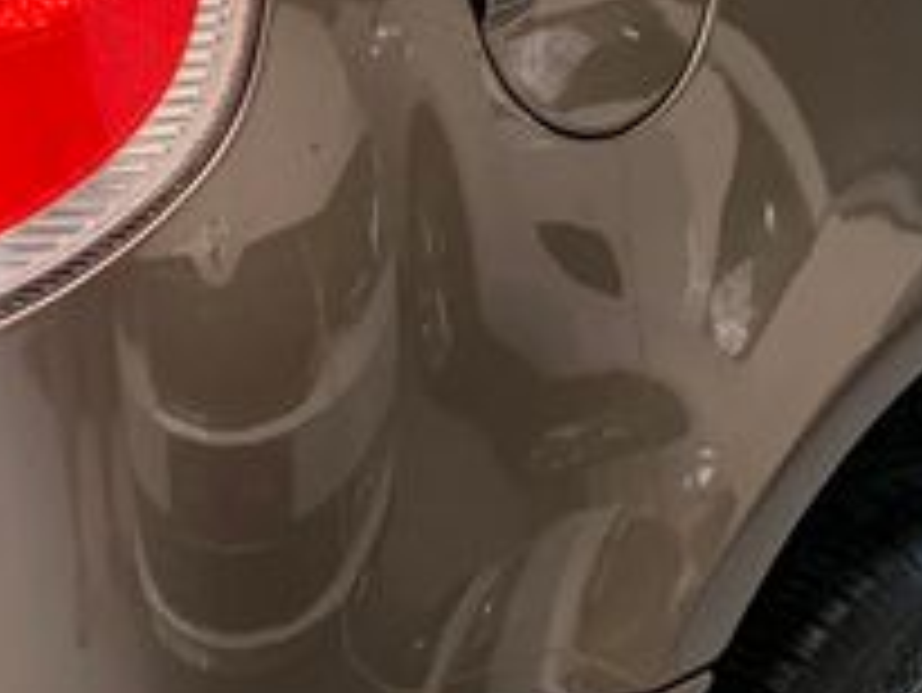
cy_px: 36
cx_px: 315
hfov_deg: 15.1
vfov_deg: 11.3
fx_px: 3465
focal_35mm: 130
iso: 100
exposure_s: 1/93
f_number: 1.8
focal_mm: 4.25
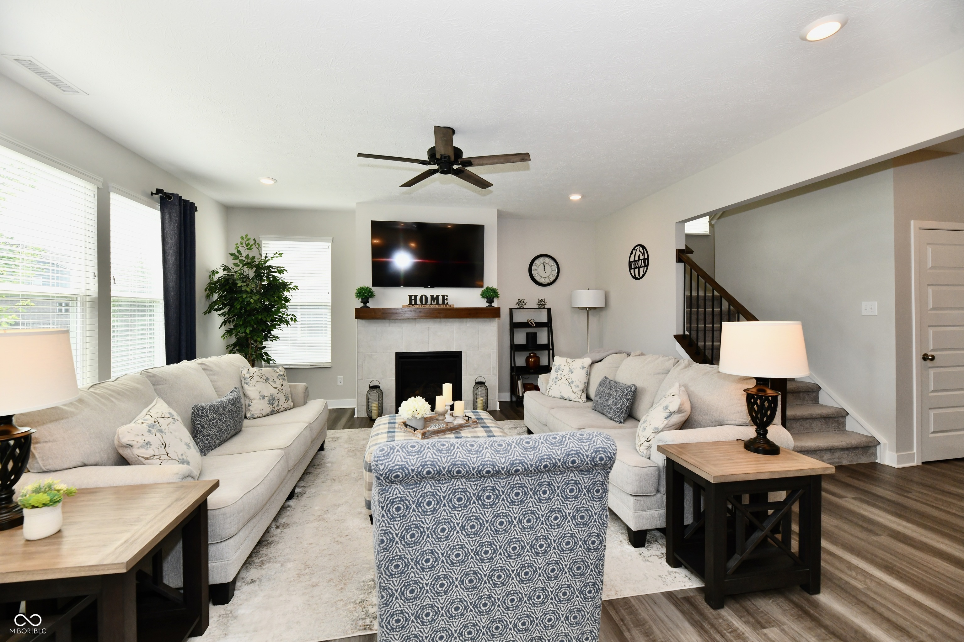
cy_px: 321
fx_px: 375
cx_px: 482
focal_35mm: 14
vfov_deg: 81.2
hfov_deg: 104.3
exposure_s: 1/200
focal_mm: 14
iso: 640
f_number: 7.1
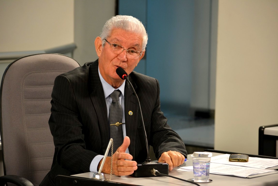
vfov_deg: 7.9
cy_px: 93
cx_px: 139
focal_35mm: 174
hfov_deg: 11.8
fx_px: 1345
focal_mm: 116
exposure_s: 1/60
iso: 560
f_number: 4.8
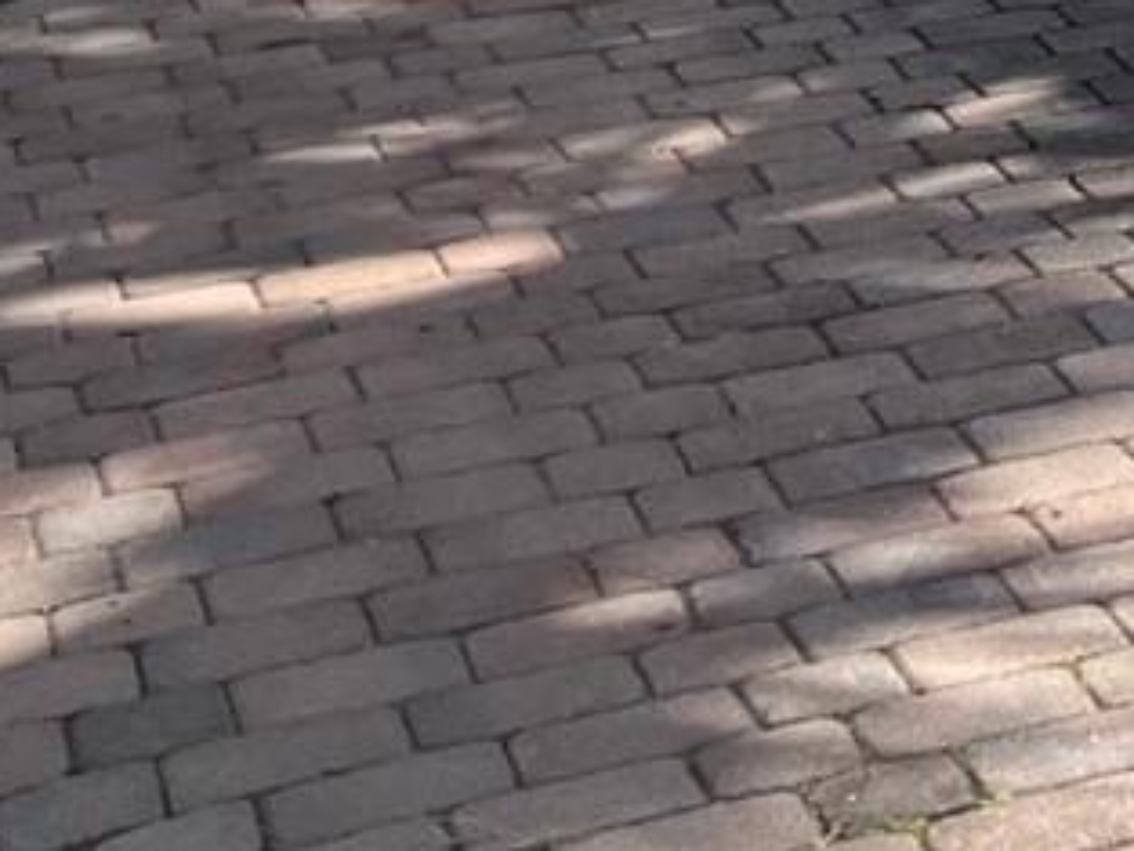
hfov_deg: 13.4
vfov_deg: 10.1
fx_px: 4359
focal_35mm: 133
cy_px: -1025
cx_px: 2014
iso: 50
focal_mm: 5.1
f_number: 1.6
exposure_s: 1/3623
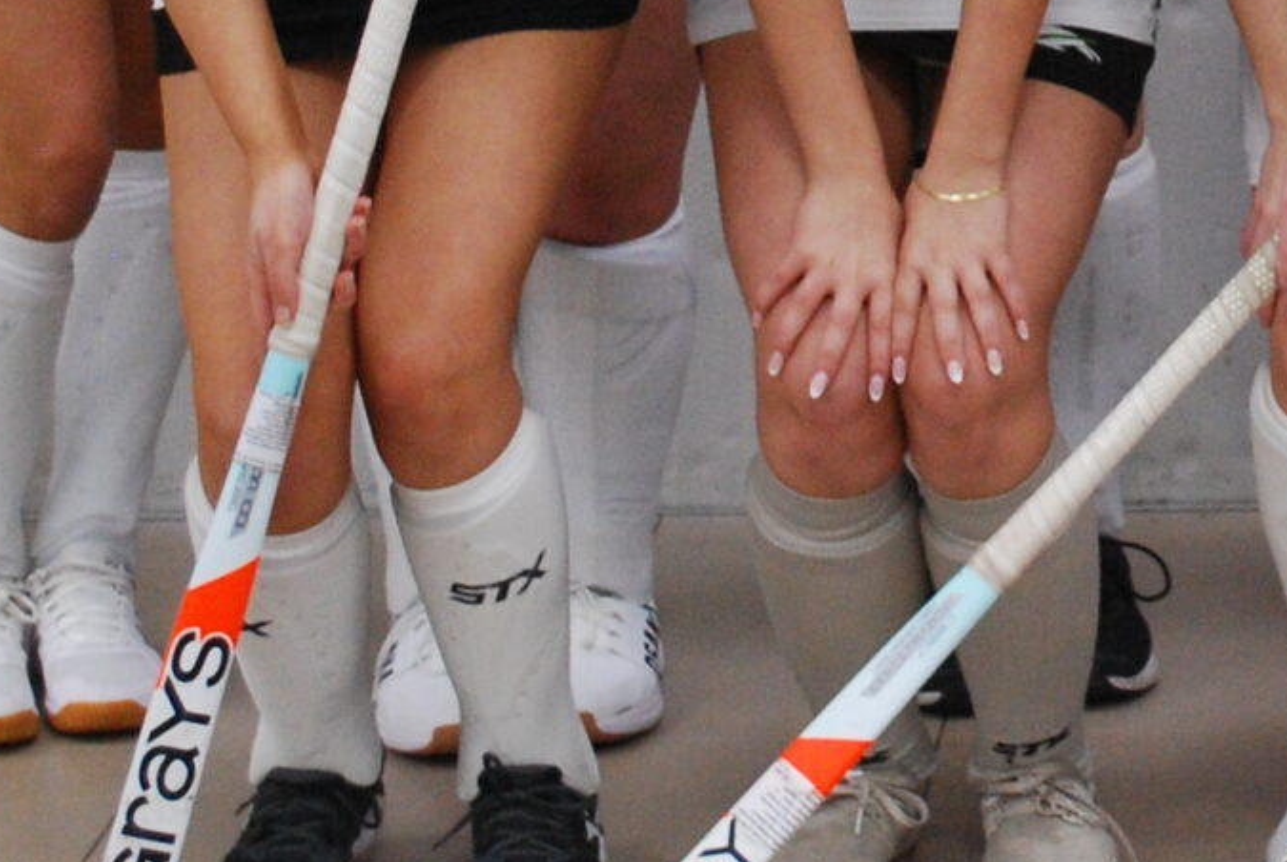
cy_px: -332
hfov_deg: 12.2
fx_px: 5903
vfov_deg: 8.2
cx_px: 1468
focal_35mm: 165
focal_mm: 29
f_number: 4.8
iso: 800
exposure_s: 1/25
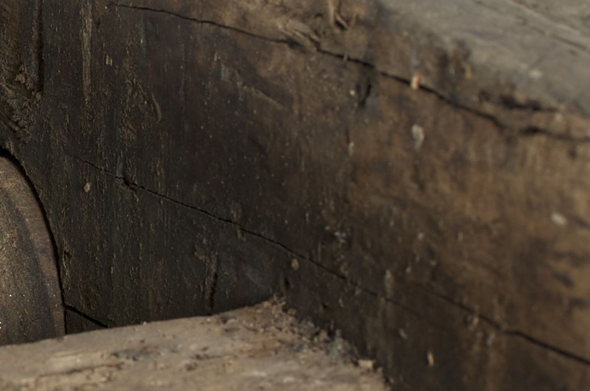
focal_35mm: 223
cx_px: -108
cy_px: 234
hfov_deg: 9.1
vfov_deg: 6.1
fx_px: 3649
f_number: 6.3
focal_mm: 35
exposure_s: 1/125
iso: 100
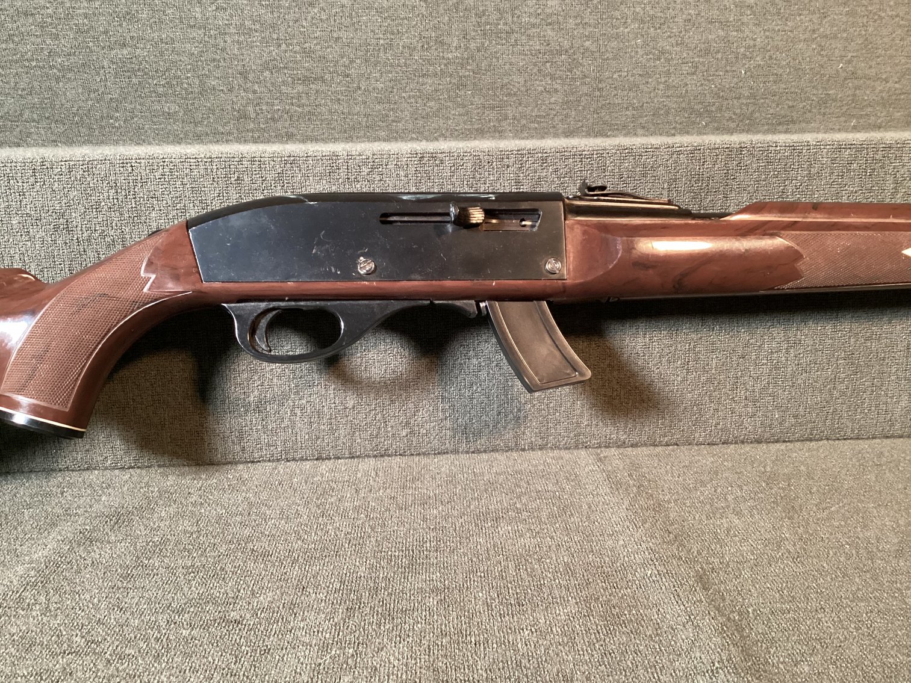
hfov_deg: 58.3
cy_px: 342
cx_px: 456
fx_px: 816
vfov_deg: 45.4
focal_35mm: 31
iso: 400
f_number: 2.4
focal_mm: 3.3
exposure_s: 1/40
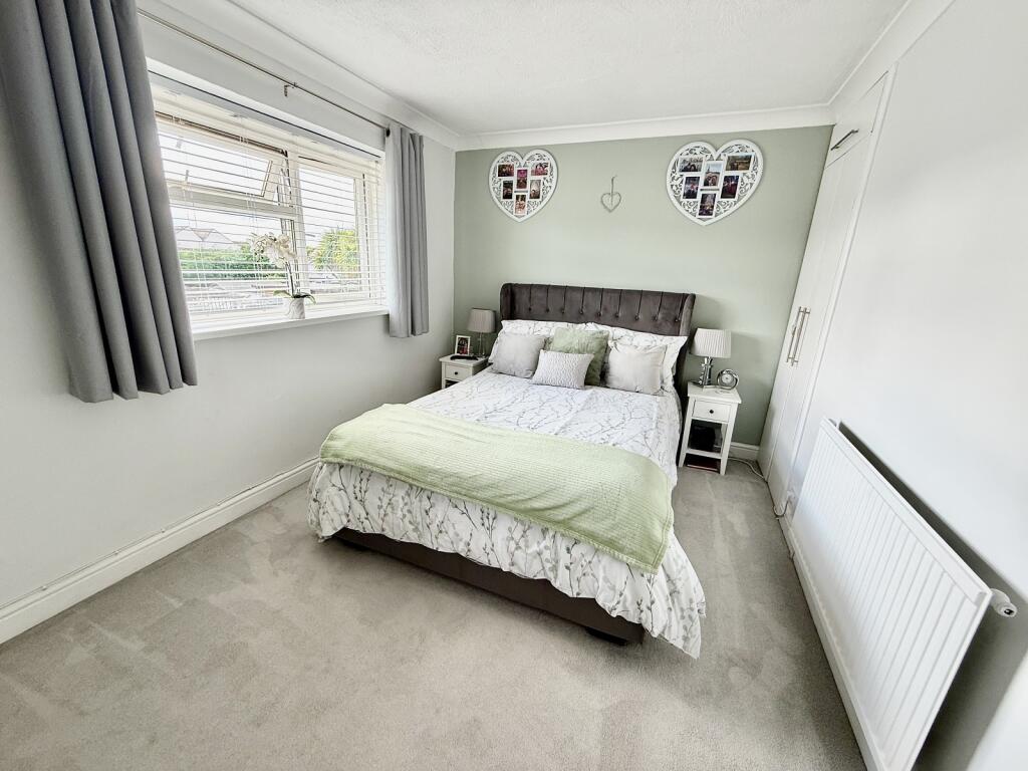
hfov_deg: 102.1
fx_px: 416
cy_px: 386
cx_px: 514
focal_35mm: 14
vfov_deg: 85.7
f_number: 2.2
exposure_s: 1/99
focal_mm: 2.22
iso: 80
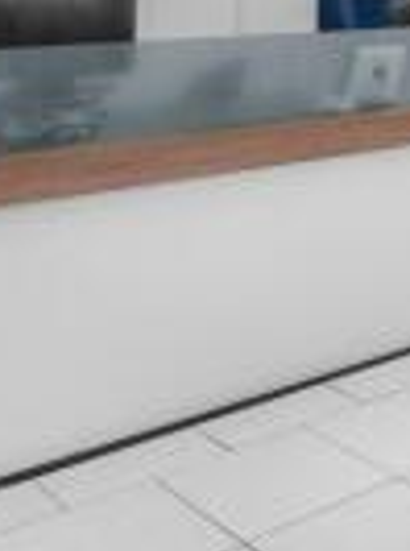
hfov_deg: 19.6
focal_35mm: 69
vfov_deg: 26.2
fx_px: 1095
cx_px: 530
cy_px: -44
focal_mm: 20
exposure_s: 1/15
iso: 200
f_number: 13
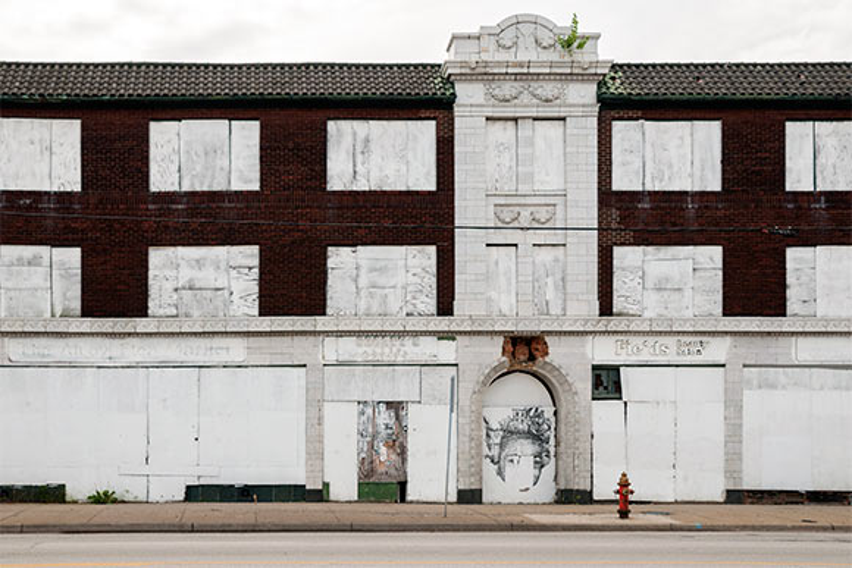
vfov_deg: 34.2
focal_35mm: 39
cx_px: 426
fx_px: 923
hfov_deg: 49.5
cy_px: 284
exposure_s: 1/1250
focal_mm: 26
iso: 200
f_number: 5
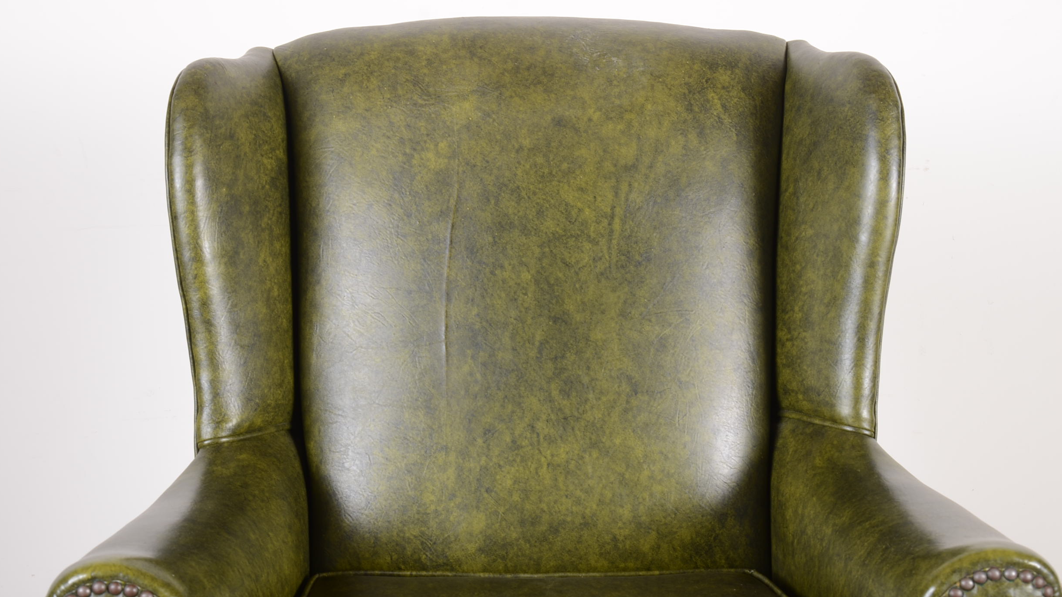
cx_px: 529
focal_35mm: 60
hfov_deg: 34.9
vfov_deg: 20.0
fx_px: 1689
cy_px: 352
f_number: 10
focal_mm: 38
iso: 160
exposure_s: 1/125
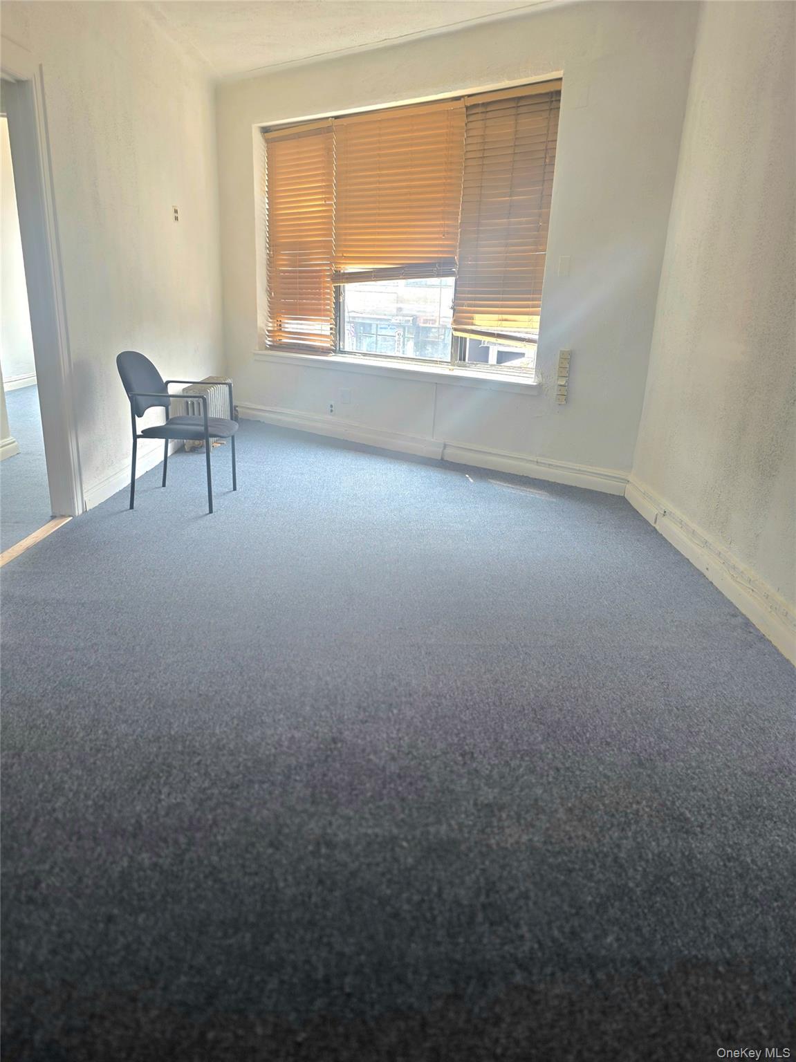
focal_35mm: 23
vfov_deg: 73.9
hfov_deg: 58.9
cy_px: 531
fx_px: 706
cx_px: 398
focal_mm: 6.3
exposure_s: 1/120
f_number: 1.7
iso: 64
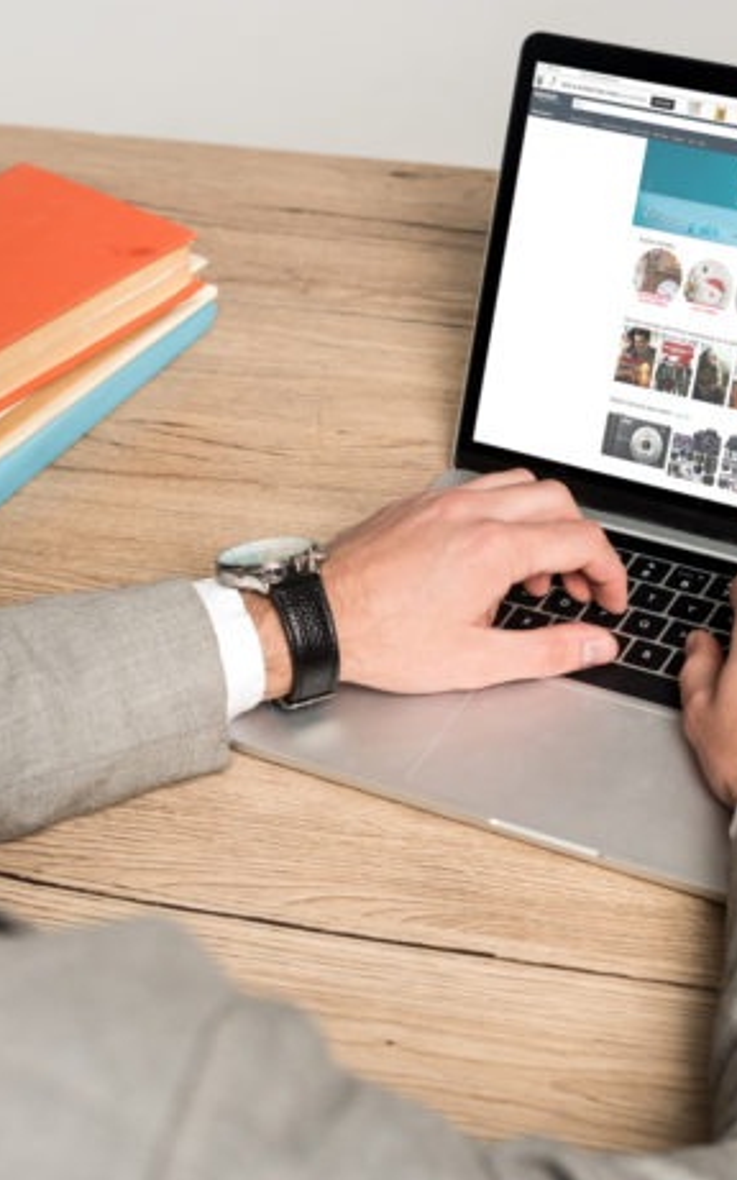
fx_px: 2475
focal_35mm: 77
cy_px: 590
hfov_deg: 16.9
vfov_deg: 26.8
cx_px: 432
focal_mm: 50
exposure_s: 1/160
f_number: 5
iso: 125
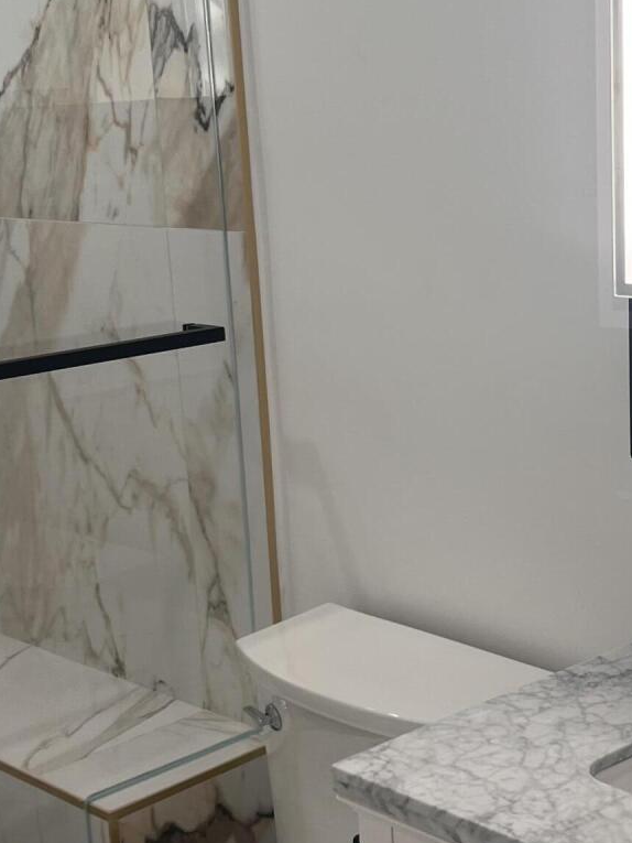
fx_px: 1655
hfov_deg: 21.4
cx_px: 486
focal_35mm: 68
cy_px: 444
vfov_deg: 28.6
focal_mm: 5.7
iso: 50
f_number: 1.5
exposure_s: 1/160
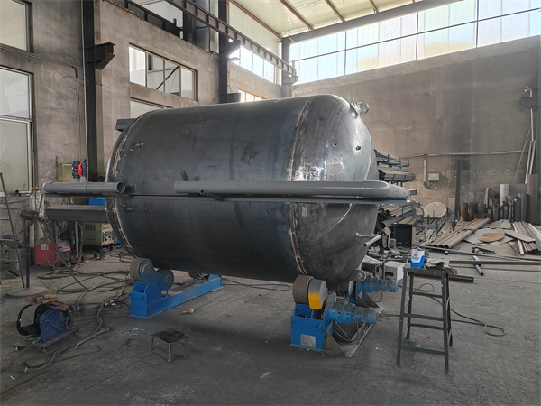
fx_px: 422
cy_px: 203
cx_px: 270
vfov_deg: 51.4
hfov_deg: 65.3
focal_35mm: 27
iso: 200
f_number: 1.9
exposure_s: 1/100
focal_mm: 5.52
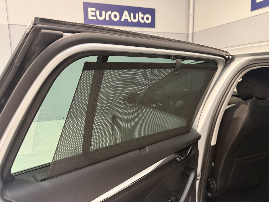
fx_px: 187
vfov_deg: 56.8
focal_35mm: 24
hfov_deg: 71.6
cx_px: 134
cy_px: 101
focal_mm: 6.76
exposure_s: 1/60
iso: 400
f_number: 1.78
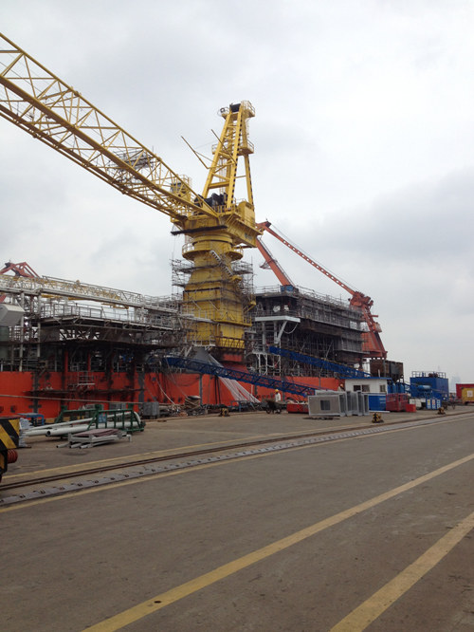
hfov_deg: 40.7
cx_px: 237
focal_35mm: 35
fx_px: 639
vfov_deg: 52.6
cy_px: 316
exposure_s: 1/1151
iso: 64
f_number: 2.4
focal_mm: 4.28
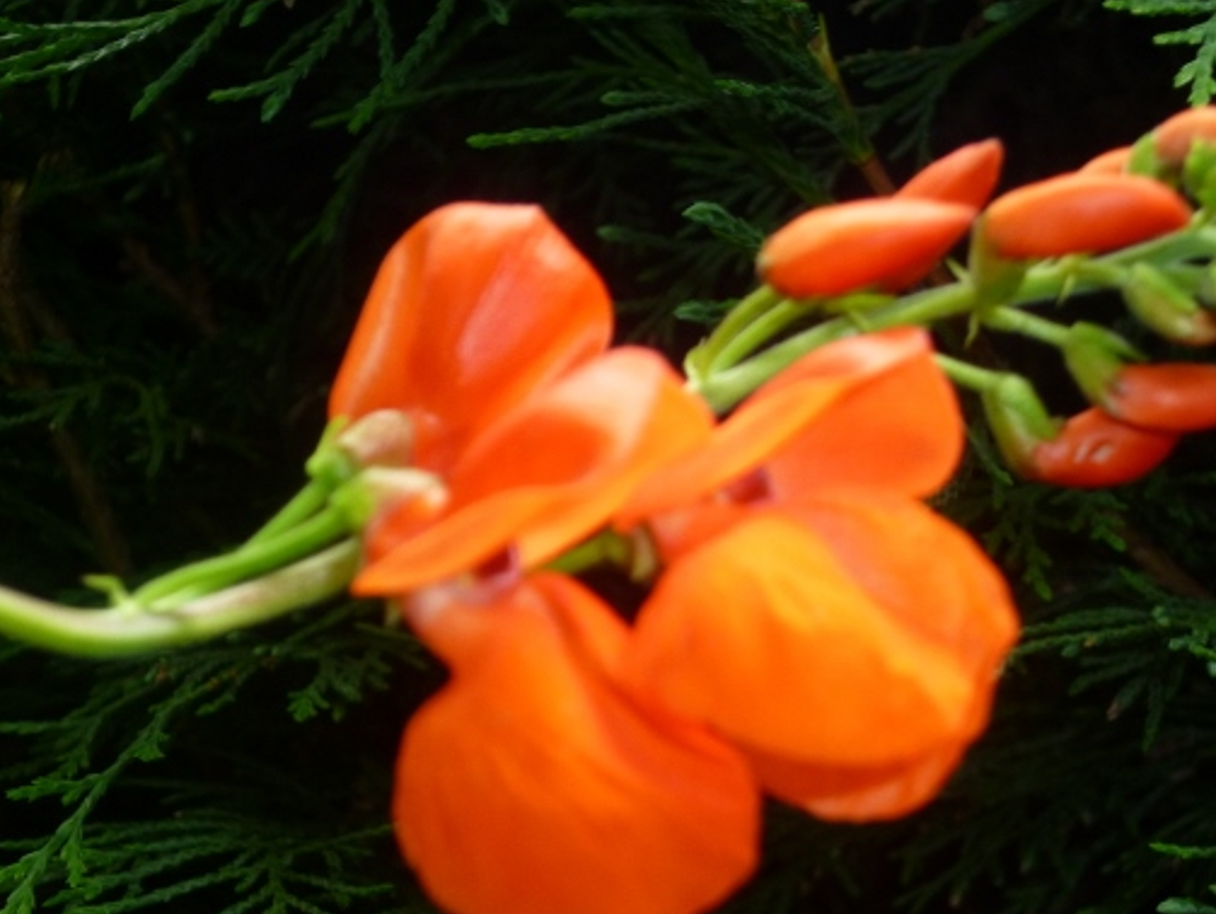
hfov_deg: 26.0
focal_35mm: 75
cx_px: 662
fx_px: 2637
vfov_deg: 19.6
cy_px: 578
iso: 125
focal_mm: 10.5
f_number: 4
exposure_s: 1/40
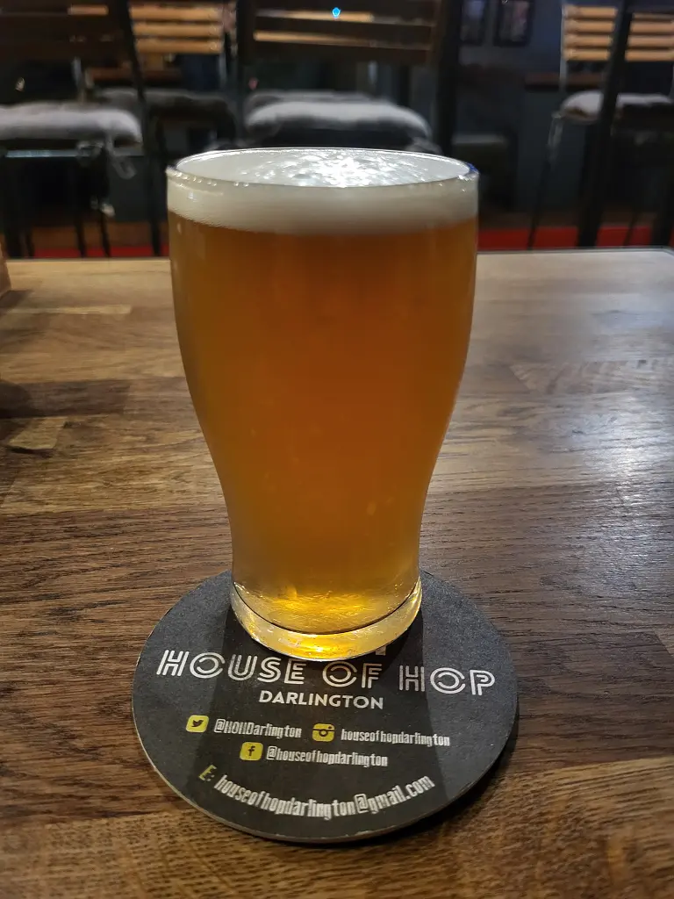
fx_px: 675
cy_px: 450
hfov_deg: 53.1
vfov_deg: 67.3
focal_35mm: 26
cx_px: 337
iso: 640
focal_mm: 5.4
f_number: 1.8
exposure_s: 1/25
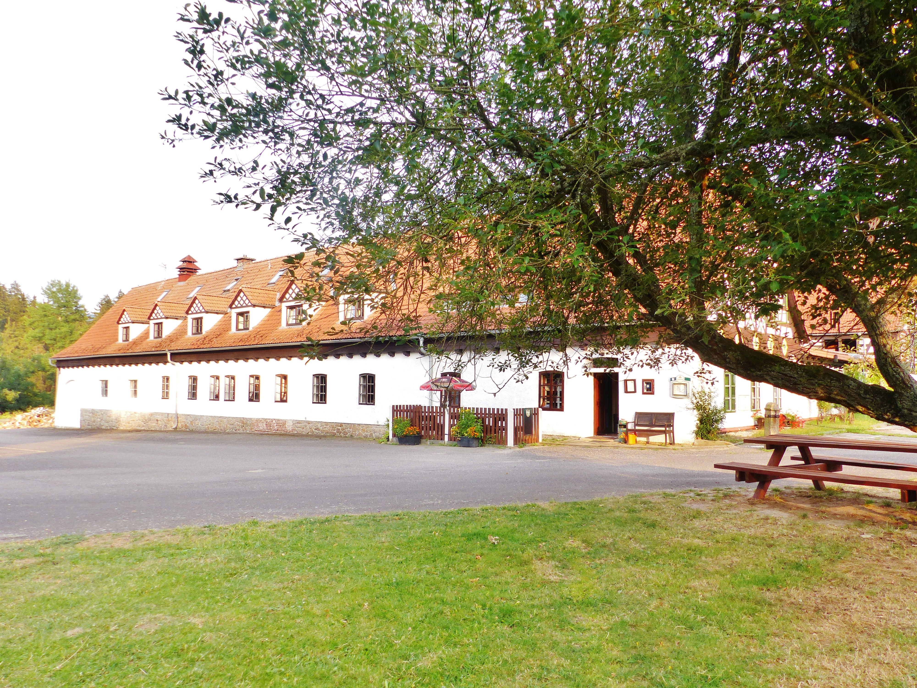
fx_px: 689
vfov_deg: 53.1
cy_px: 344
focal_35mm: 26
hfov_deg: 67.3
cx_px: 458
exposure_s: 1/100
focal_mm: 4.5
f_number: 3.5
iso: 100
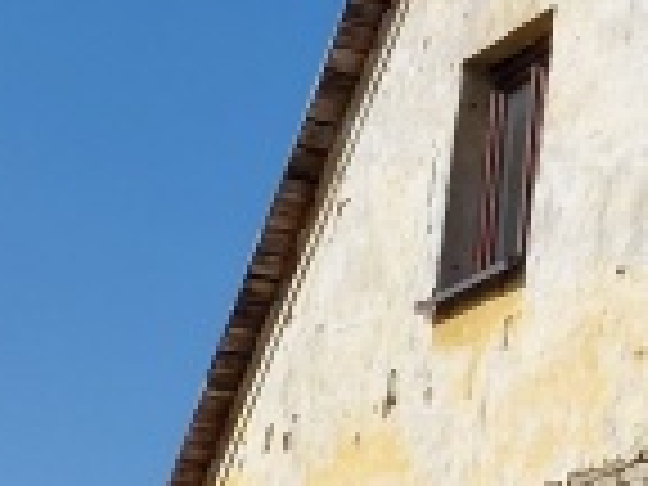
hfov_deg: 9.3
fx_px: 3051
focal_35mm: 163
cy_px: 464
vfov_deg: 9.1
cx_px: 2020
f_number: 1.8
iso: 50
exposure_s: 1/1820
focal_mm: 6.4
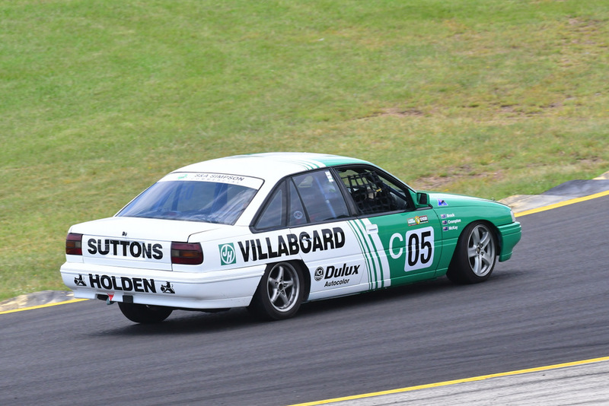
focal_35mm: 525
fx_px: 8884
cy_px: 203
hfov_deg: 3.9
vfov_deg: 2.6
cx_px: 304
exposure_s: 1/640
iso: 800
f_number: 11
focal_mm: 350
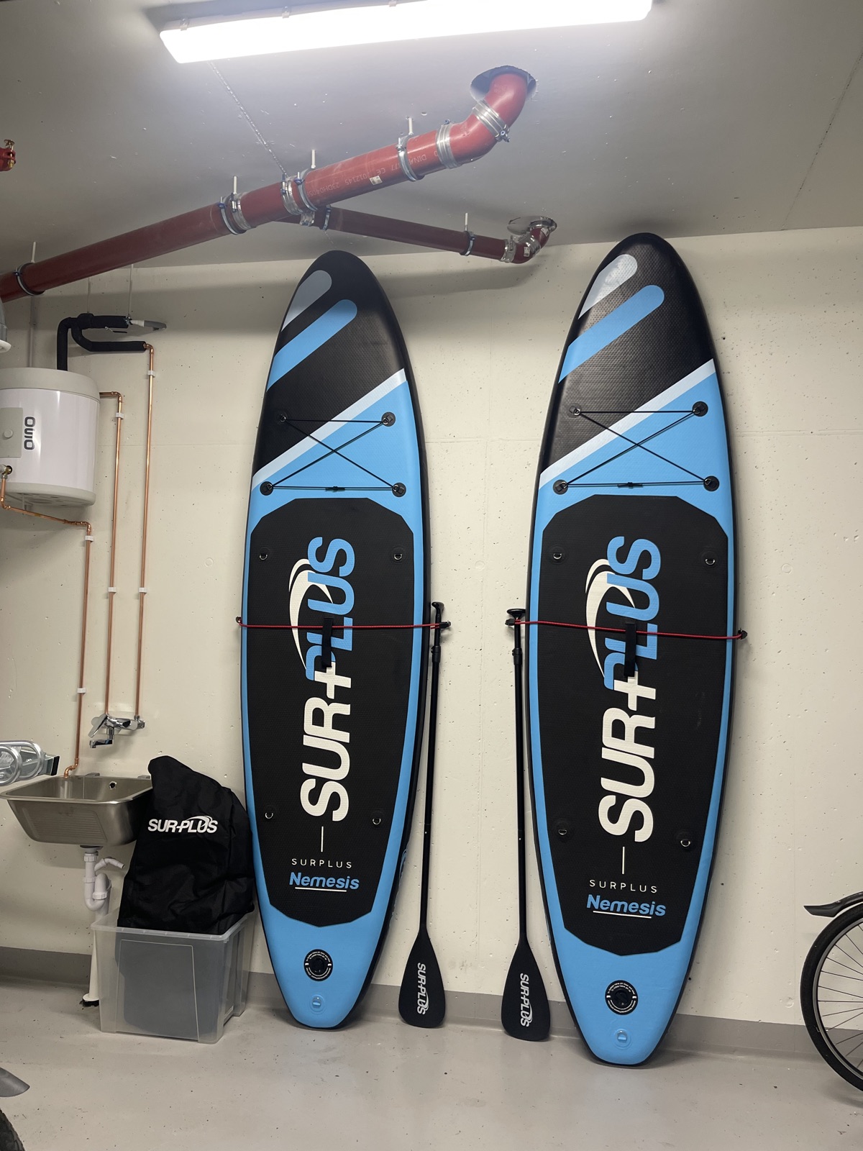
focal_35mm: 25
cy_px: 576
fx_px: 831
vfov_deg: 69.4
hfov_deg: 54.9
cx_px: 432
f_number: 1.6
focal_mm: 5.1
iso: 125
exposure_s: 1/100
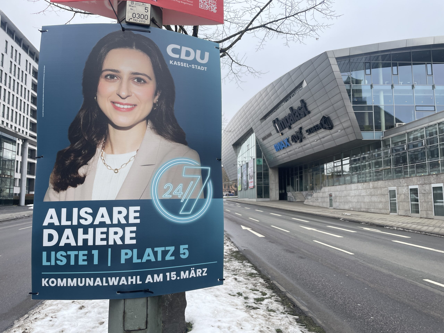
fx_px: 333
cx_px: 222
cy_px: 166
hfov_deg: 67.3
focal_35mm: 26
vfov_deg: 53.1
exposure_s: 1/471
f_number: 1.6
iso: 32
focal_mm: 4.2
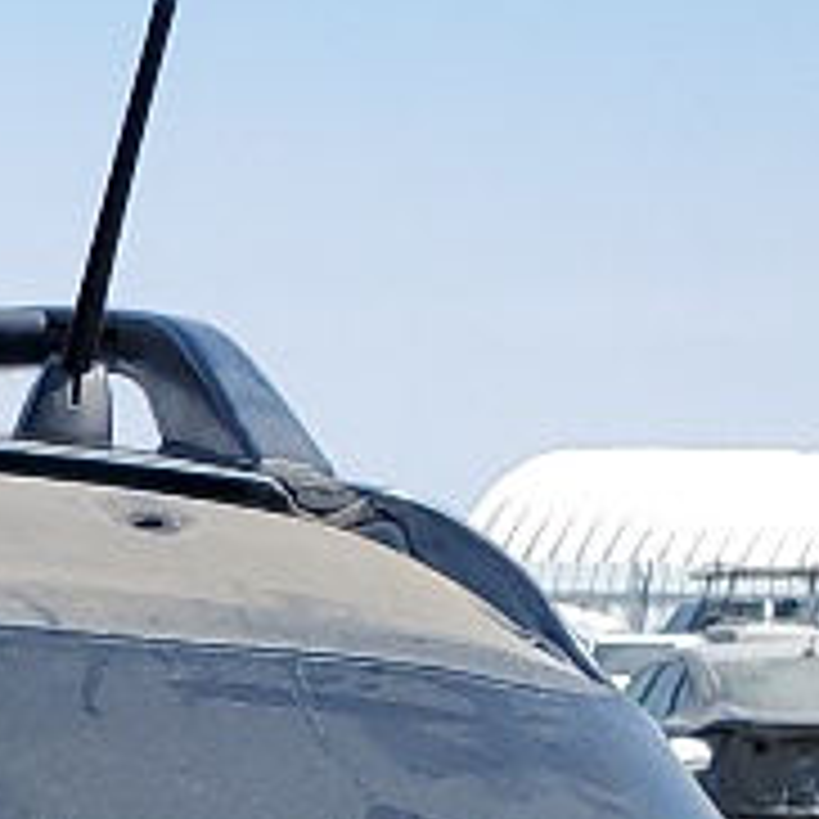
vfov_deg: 7.9
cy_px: 2074
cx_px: -864
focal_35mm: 202
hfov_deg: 8.2
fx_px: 5407
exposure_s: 1/2500
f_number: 1.5
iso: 50
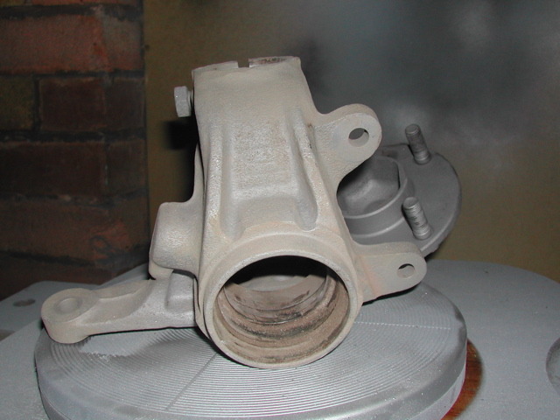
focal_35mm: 38
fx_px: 615
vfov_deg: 37.7
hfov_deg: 49.0
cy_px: 210
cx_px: 280
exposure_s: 1/60
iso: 100
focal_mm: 8
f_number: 7.6
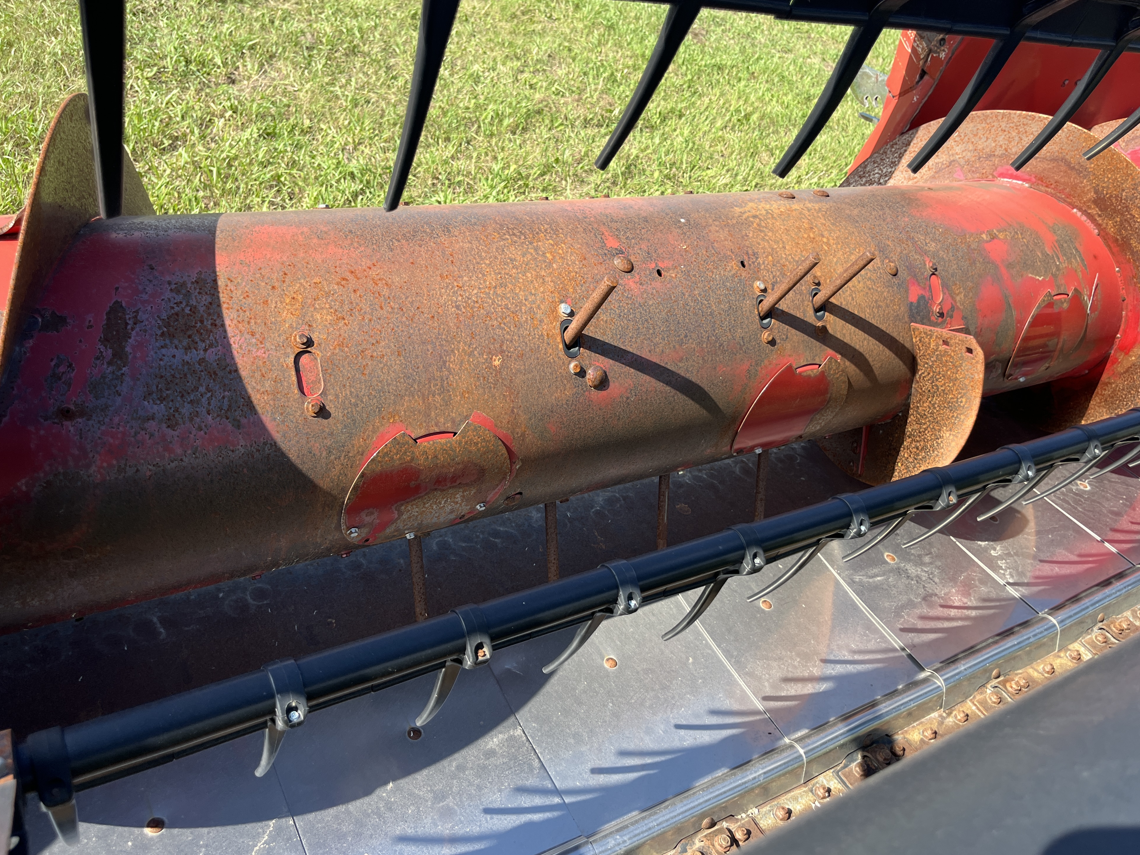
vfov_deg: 51.4
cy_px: 428
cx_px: 581
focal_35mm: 27
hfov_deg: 65.3
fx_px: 889
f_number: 1.6
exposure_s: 1/1056
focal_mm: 5.1
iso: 50
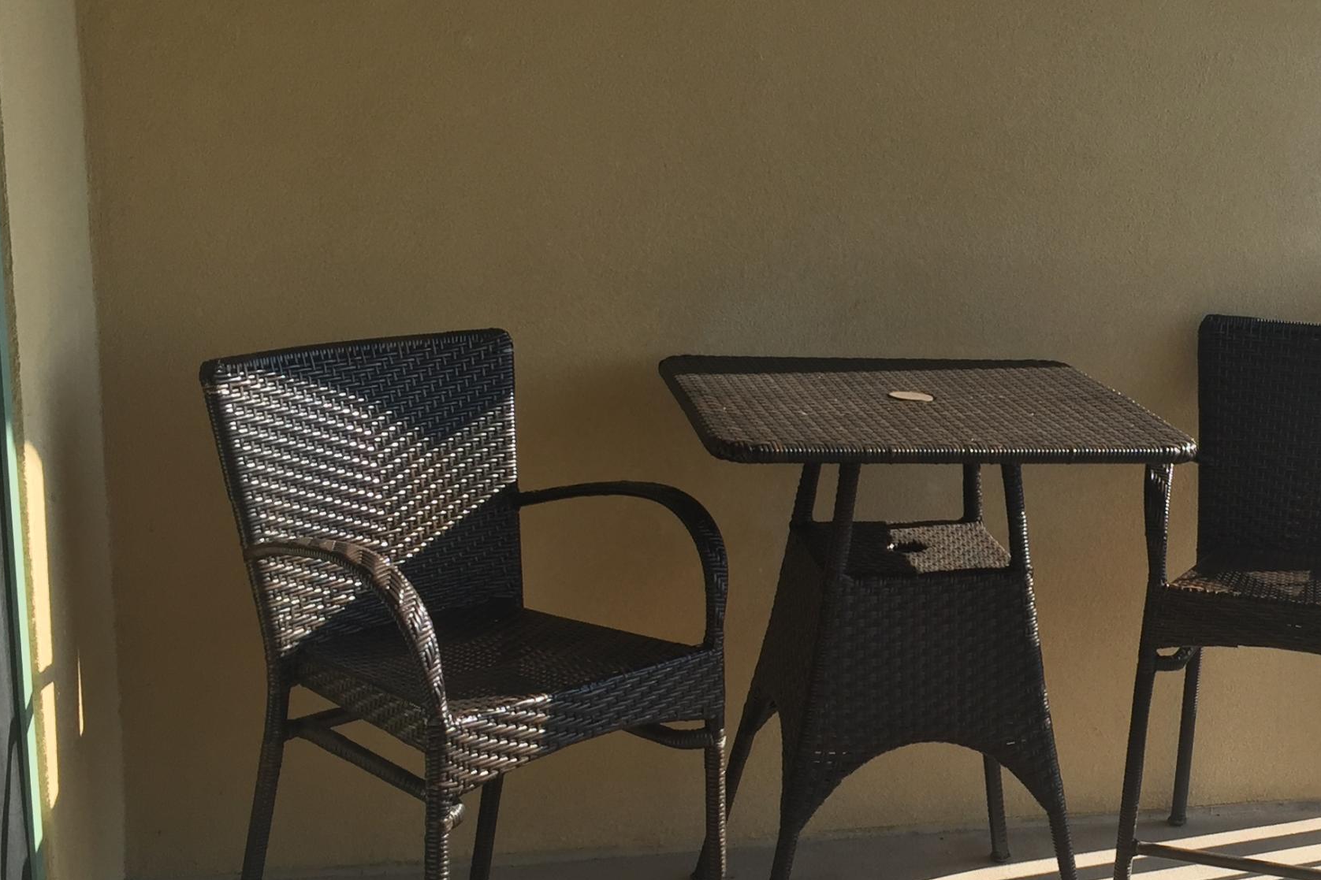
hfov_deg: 35.7
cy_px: 458
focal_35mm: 54
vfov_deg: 25.1
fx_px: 1981
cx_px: 1060
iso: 32
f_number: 2.2
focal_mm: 4.15
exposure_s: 1/898
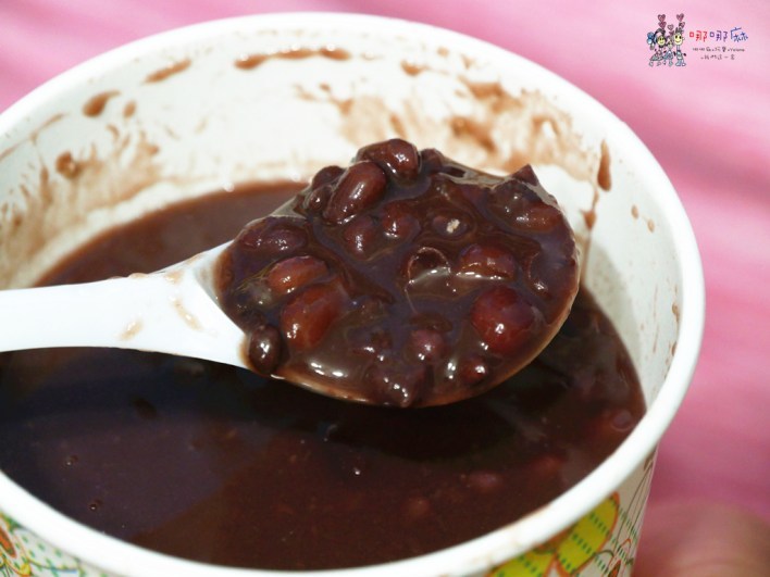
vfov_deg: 8.1
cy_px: 288
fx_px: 4093
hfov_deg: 10.7
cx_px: 385
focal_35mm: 184
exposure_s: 1/25
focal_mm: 92
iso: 2000
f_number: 5.4
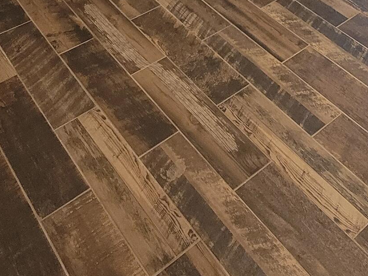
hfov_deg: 39.7
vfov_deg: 24.9
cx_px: 258
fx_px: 500
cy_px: -120
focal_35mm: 47
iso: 400
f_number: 2.2
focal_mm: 2.2
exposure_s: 1/60
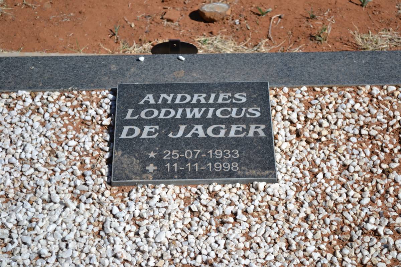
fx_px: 919
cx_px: 200
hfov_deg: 24.6
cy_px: 134
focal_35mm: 82
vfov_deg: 16.6
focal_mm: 55
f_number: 5.6
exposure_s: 1/125
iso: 100
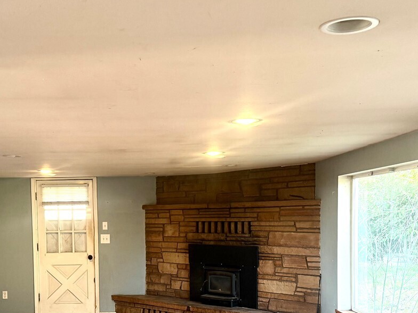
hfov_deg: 38.4
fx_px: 592
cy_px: 245
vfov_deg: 29.1
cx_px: 136
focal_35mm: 49
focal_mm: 6.76
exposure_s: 1/60
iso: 250
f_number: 1.78
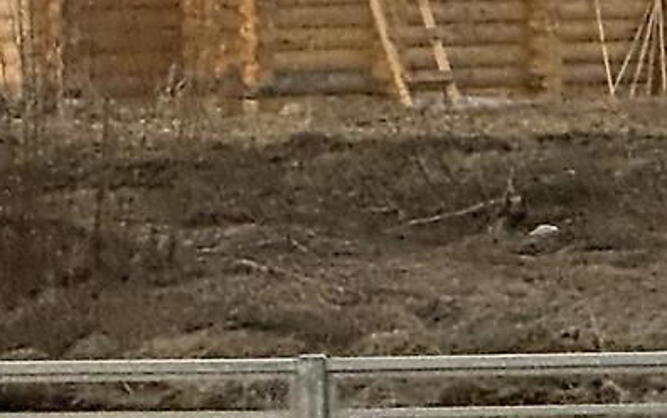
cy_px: -243
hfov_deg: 5.5
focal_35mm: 385
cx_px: 291
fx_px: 7002
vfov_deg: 3.4
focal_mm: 15.66
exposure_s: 1/110
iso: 50
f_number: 2.8
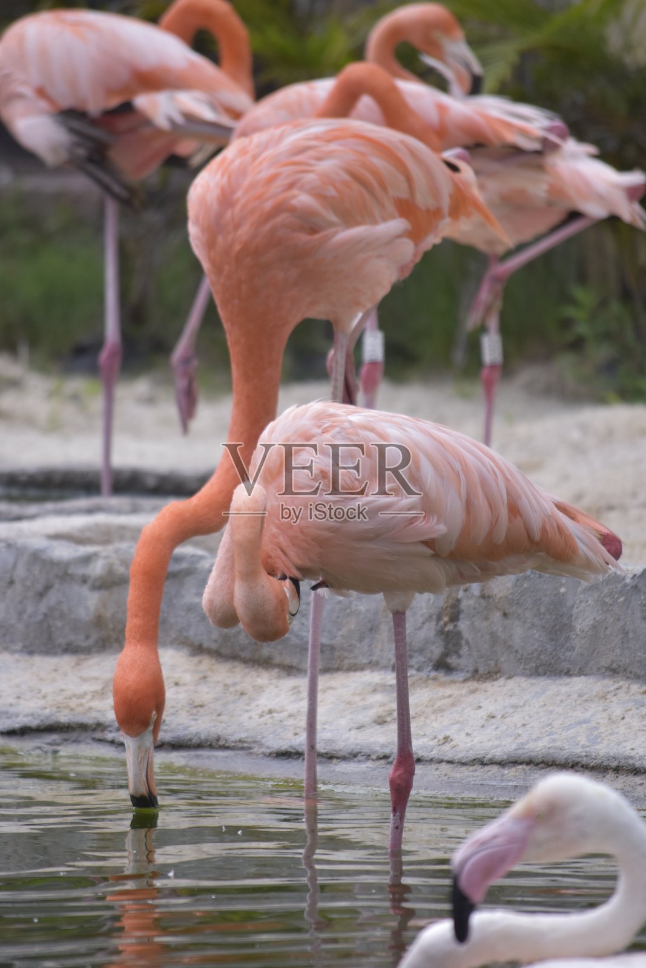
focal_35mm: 300
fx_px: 8073
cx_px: 323
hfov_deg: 4.6
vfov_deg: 6.9
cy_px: 484
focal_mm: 200
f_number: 5.6
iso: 400
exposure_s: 1/320
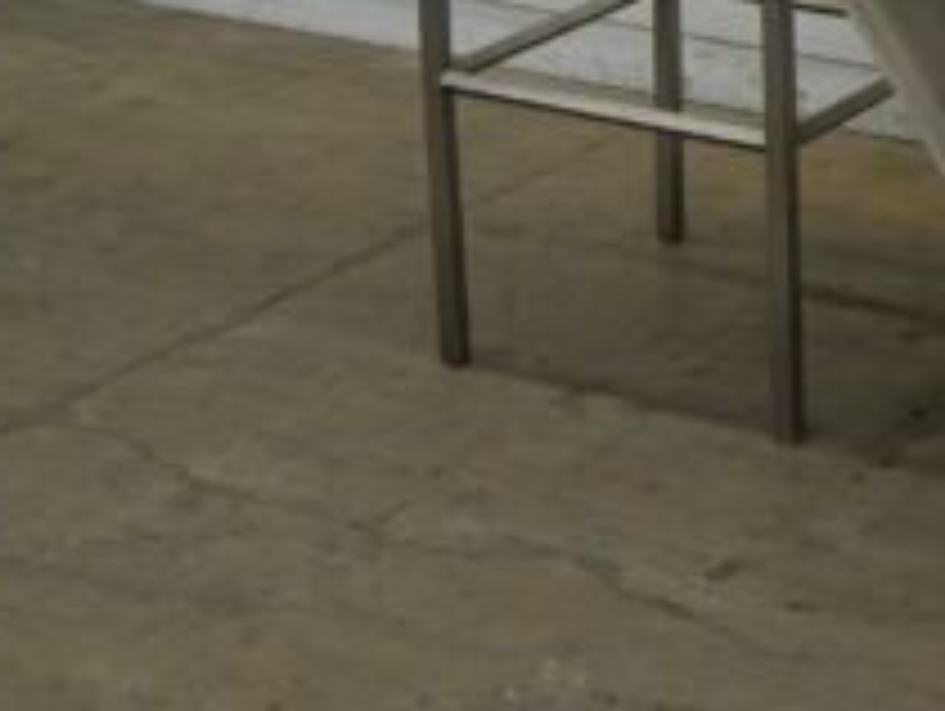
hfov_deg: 16.2
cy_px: -97
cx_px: 918
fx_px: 3252
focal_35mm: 119
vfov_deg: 12.2
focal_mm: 8.07
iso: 160
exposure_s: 1/50
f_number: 4.5
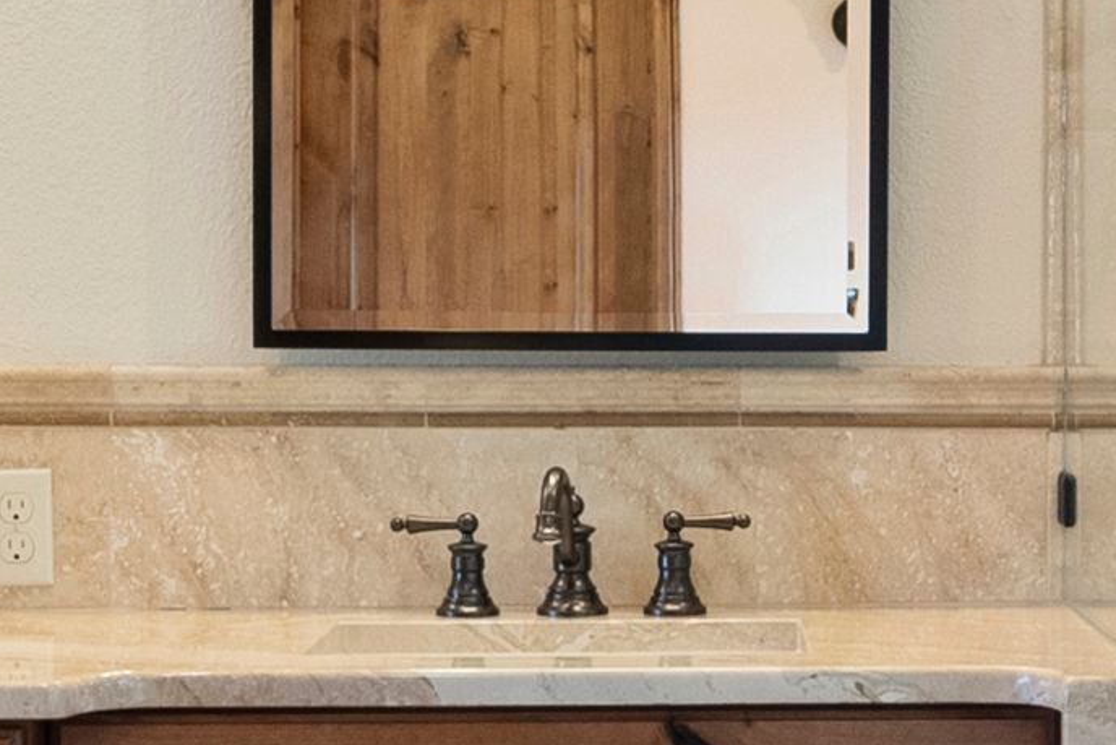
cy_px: 308
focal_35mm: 111
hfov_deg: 18.4
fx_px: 3442
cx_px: 662
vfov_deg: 12.3
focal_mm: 18
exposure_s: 1/8
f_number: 9
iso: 640
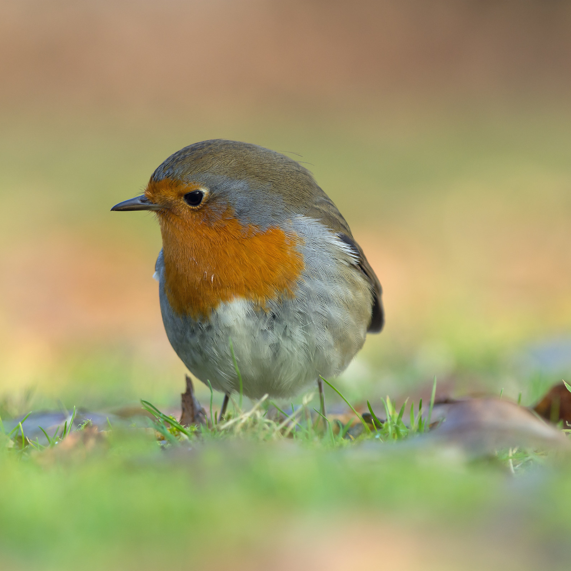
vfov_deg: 3.0
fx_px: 10731
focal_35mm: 575
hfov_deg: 3.0
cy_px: 286
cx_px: 233
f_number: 7.1
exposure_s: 1/200
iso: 320
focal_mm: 300
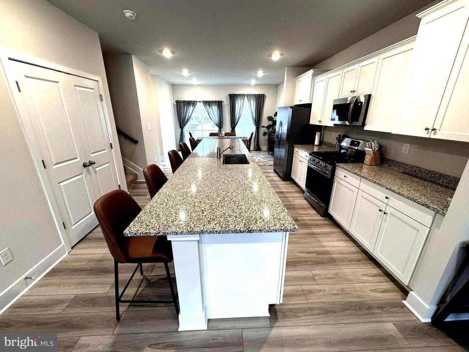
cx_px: 234
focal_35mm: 14
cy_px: 176
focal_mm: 2.22
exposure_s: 1/120
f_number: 2.2
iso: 320
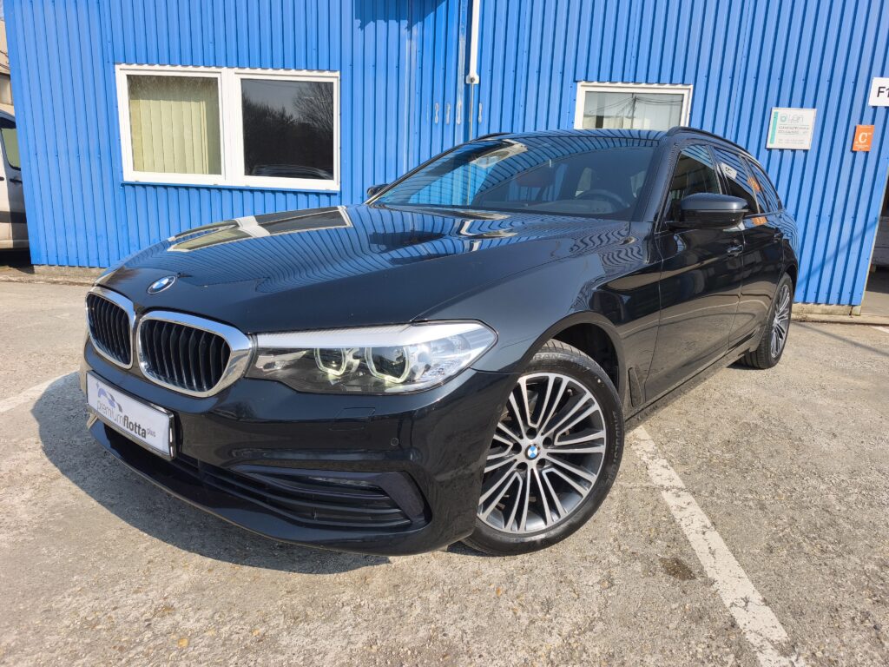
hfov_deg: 73.9
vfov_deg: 58.9
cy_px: 334
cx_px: 444
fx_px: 591
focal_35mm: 23
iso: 50
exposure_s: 1/2421
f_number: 1.6
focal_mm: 6.57
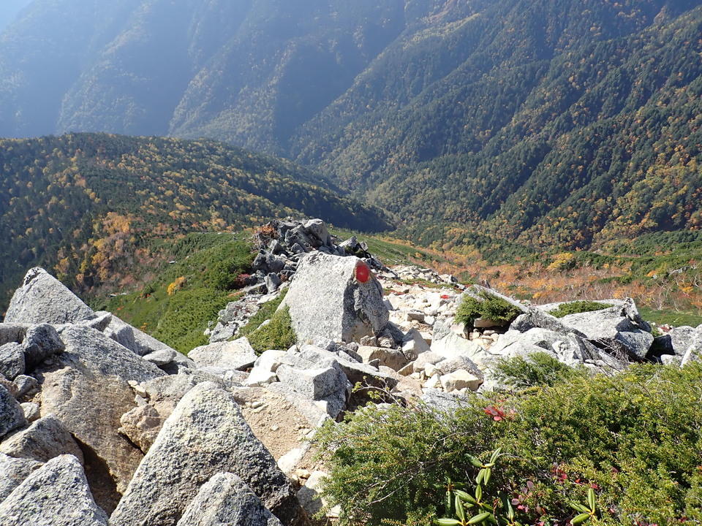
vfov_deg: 54.9
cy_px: 263
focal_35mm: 25
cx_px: 351
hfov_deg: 69.4
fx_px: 507
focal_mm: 4.5
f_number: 2.8
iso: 100
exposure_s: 1/800
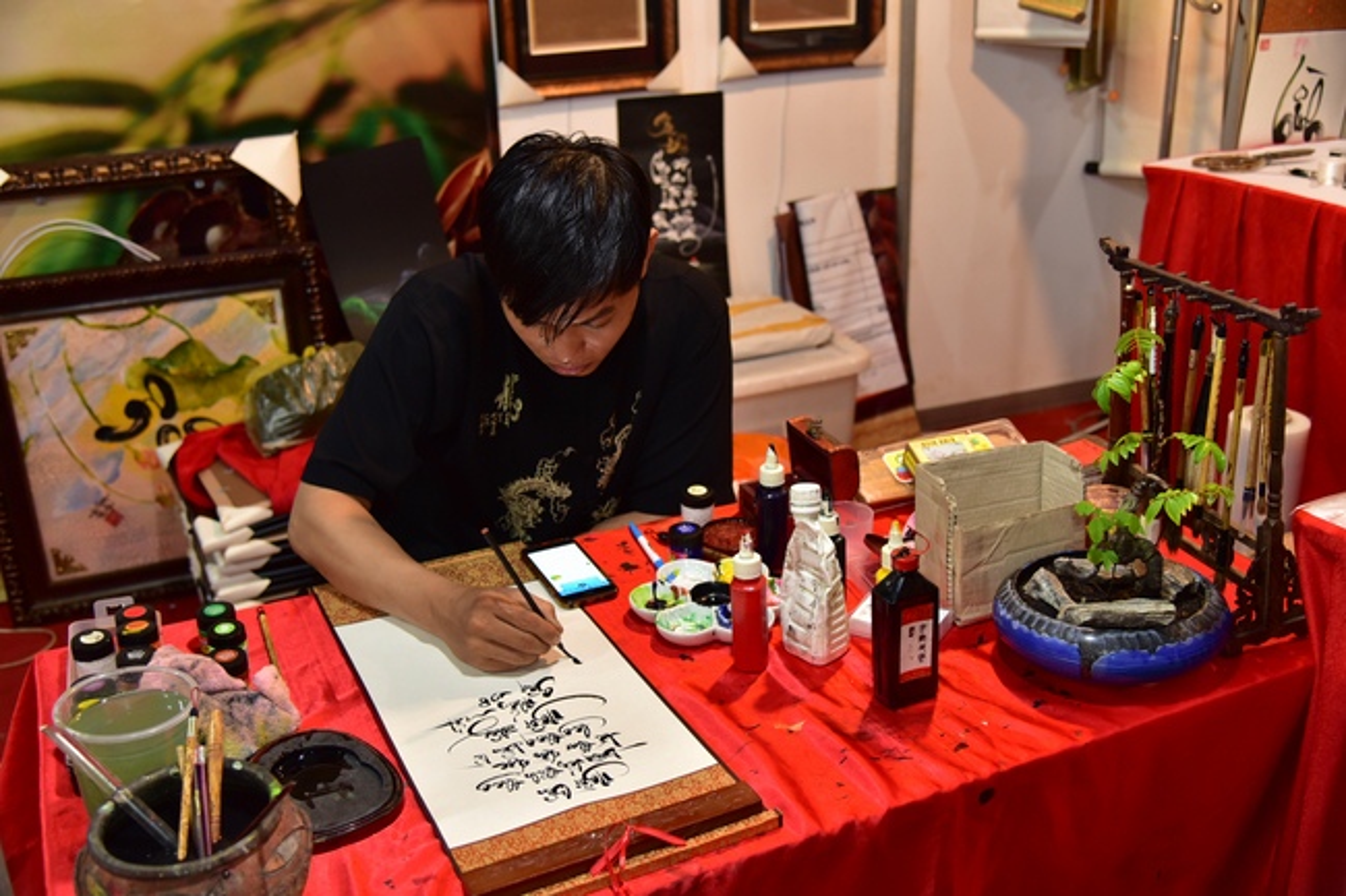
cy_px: 448
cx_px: 673
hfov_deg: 50.7
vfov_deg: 35.0
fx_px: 1420
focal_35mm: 38
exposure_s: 1/40
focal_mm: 38
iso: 500
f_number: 4
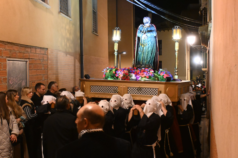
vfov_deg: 32.4
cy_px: 79
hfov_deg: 47.2
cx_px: 119
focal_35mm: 41
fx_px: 273
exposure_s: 1/60
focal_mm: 27.5
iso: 6400
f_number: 4.5
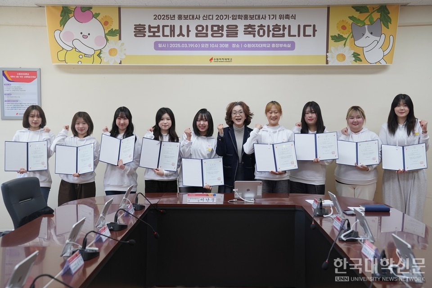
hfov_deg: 42.7
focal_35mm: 46
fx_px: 552
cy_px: 144
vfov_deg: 29.2
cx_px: 216
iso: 640
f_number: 4
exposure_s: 1/160
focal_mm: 46
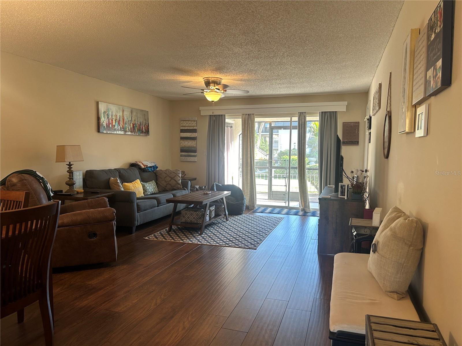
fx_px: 347
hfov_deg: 67.3
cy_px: 173
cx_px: 231
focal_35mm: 26
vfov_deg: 53.1
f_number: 1.5
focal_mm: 5.7
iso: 100
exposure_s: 1/120
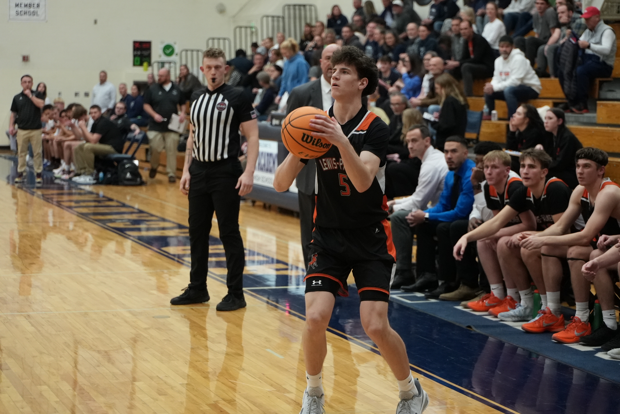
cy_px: 207
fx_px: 1396
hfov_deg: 25.0
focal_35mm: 81
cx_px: 310
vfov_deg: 16.9
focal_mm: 81
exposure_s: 1/800
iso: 8000
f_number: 4
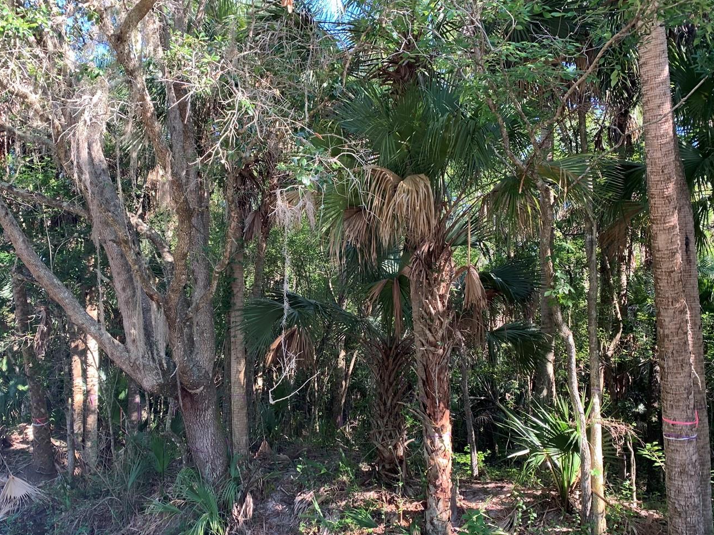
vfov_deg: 43.9
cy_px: 319
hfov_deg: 56.7
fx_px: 660
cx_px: 313
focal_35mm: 32
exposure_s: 1/121
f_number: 1.8
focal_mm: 4.25
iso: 50
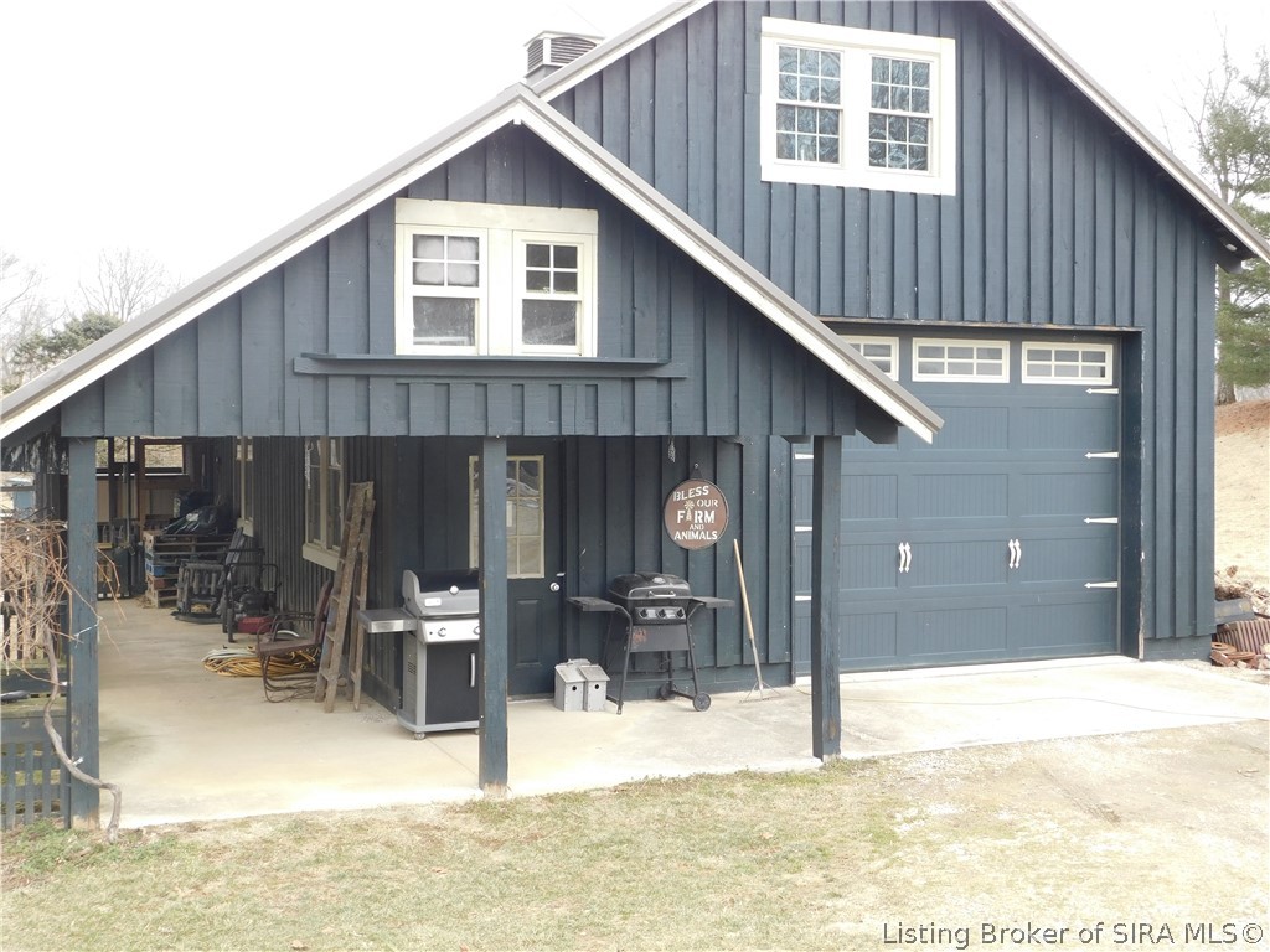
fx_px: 1468
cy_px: 476
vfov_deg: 36.0
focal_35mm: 40
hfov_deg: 46.8
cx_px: 635
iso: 125
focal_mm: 7.1
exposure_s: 1/125
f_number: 3.6
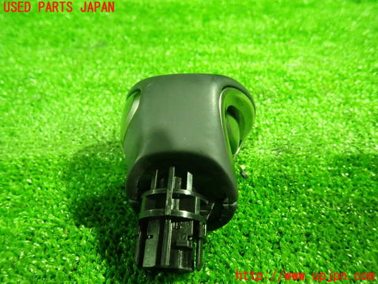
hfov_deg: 69.4
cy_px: 142
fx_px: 273
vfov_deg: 54.9
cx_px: 189
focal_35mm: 25
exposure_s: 1/20
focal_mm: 4.5
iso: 800
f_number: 2
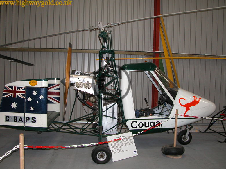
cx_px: 111
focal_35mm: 36
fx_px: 235
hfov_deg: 51.4
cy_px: 83
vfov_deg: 39.6
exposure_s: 1/60
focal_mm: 8.9
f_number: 2.8
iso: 200
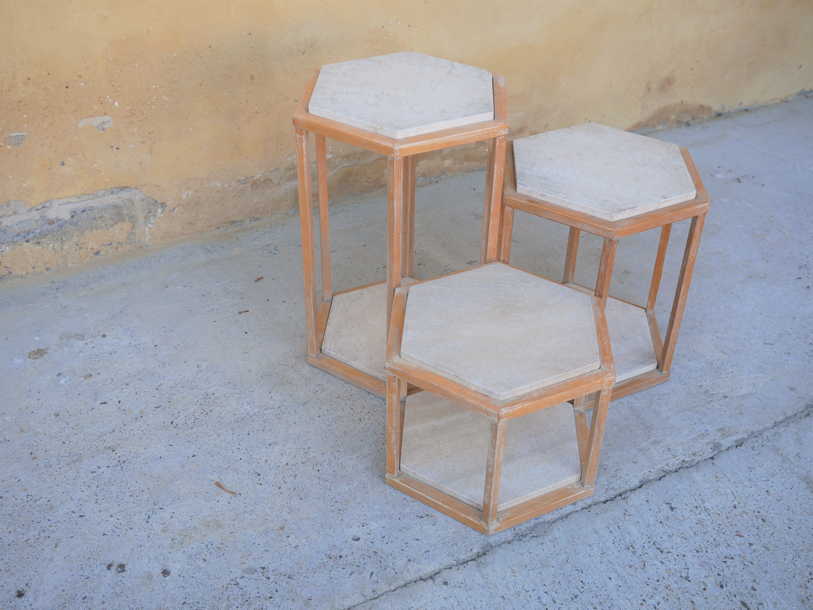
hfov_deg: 46.8
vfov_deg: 36.0
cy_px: 305
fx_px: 940
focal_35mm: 40
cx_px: 406
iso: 200
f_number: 2.8
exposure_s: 1/250
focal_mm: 20
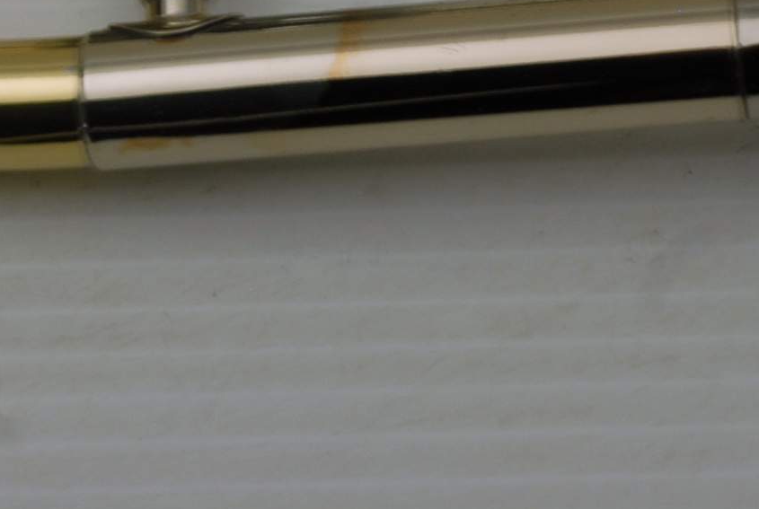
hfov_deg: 8.0
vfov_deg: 5.3
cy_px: -358
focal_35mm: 257
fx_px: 5429
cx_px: 178
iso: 100
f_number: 8
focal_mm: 50
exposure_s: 1/2.5
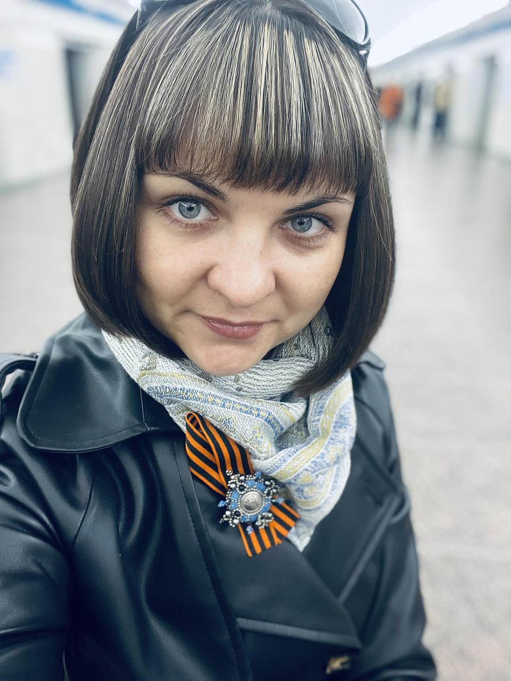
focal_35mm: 30
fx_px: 590
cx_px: 256
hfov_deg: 46.8
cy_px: 340
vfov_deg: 60.0
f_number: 2.2
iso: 200
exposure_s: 1/50
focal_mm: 2.71
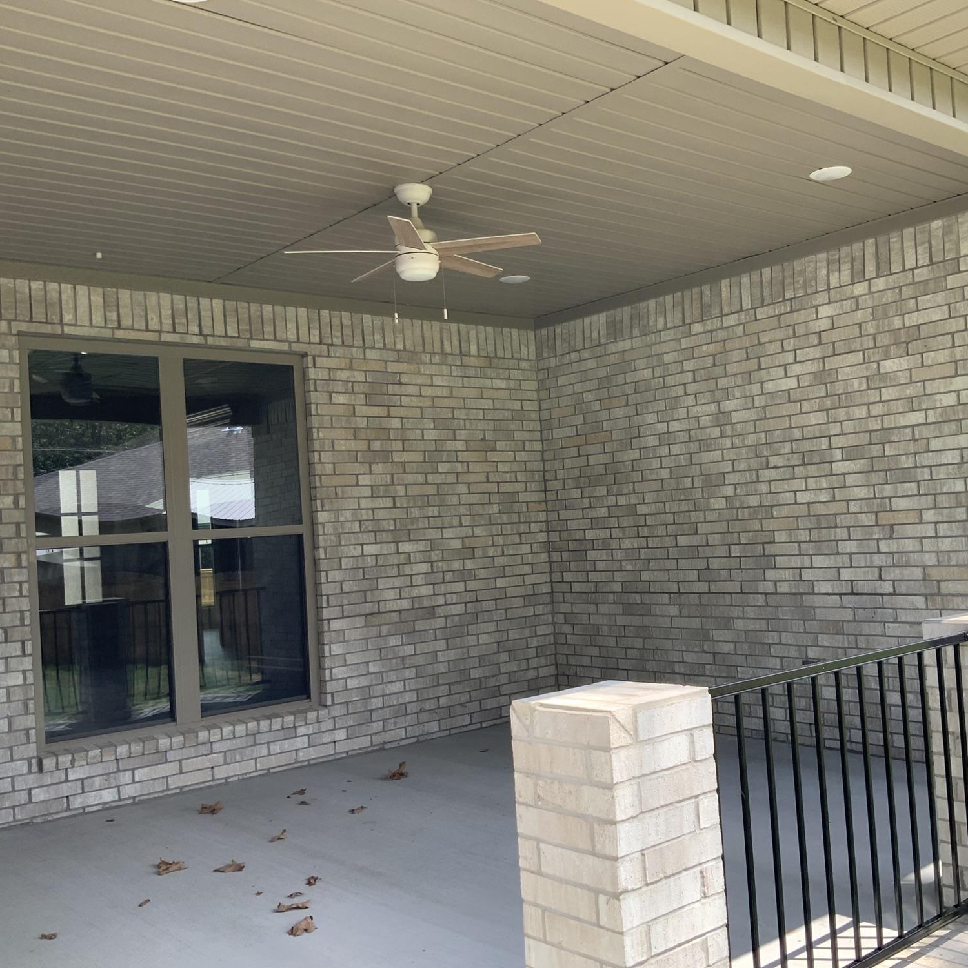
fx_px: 1107
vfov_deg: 47.2
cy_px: 490
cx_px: 576
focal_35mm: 35
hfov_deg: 47.0
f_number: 1.8
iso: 16
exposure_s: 1/303
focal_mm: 3
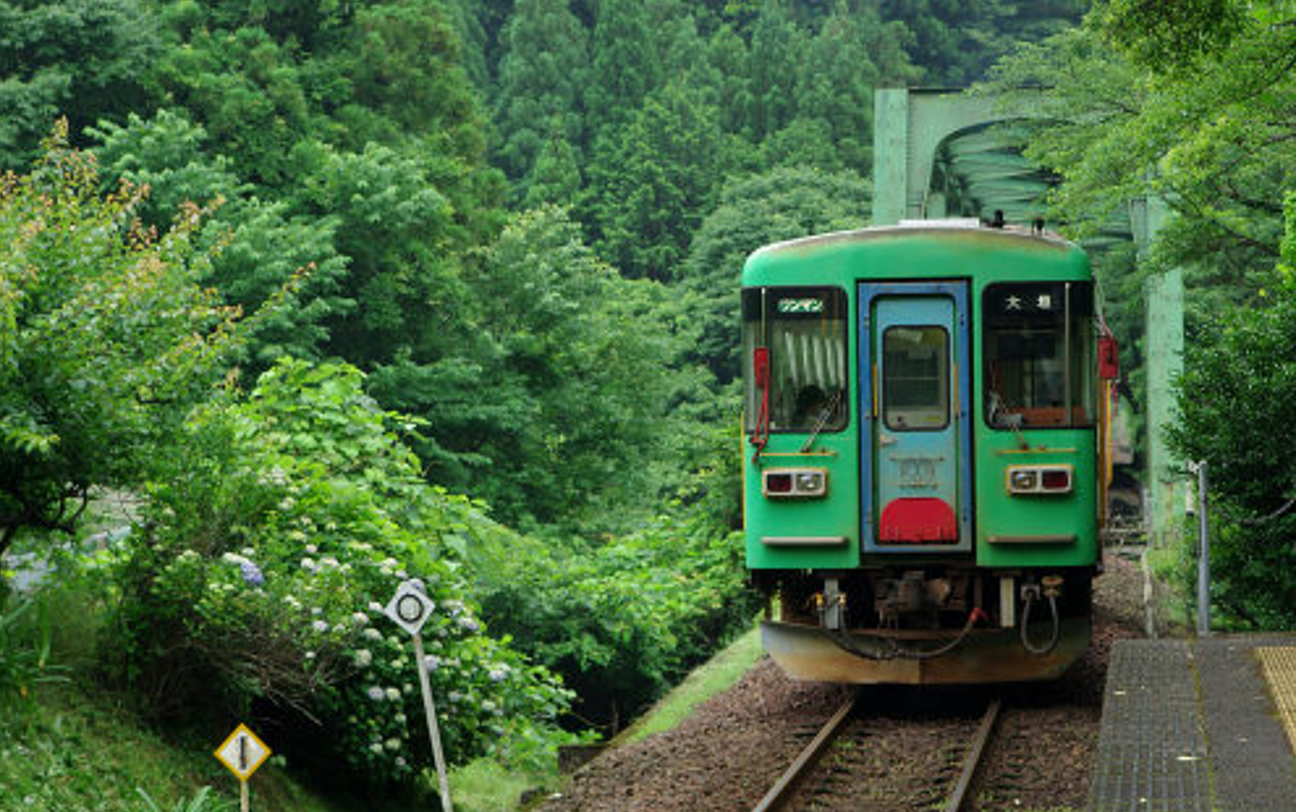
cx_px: 652
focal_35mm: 115
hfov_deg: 18.1
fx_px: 4064
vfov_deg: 11.4
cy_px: 392
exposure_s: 1/200
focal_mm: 75
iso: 640
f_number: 4.5
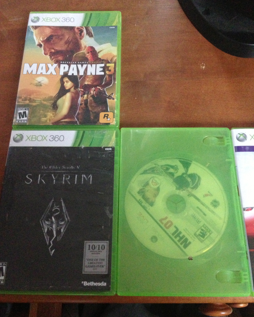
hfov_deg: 42.2
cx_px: 125
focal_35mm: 35
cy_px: 150
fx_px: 329
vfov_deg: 51.5
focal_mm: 4.13
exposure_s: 1/15
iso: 800
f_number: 2.4
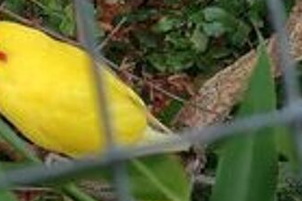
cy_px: 116
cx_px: 120
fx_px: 1267
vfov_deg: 9.1
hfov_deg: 13.6
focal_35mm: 151
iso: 50
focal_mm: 3.46
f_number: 2.2
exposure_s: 1/132
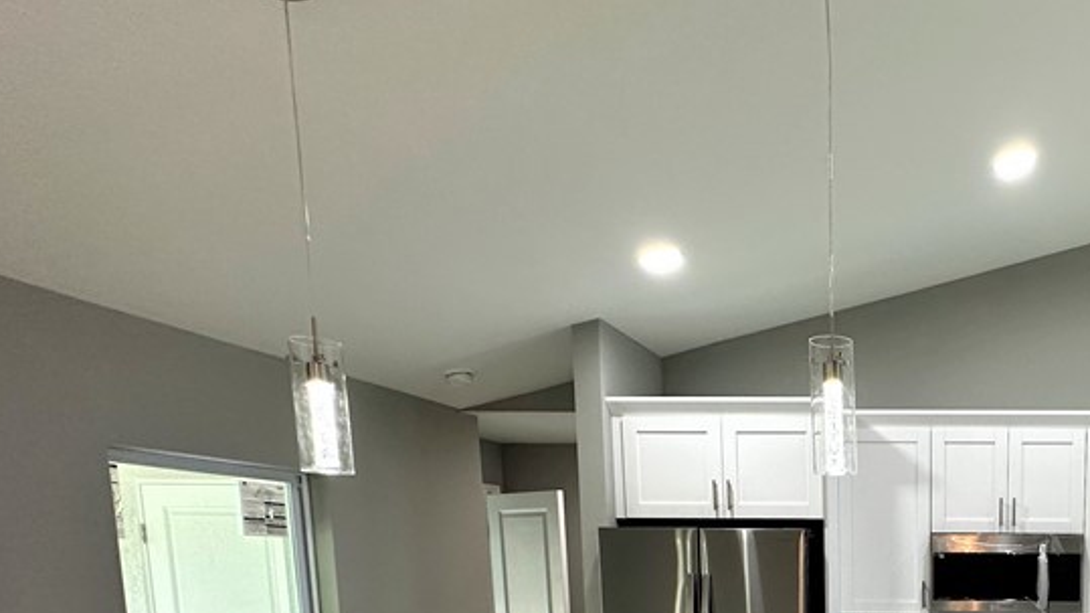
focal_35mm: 29
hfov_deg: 57.3
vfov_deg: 34.6
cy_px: 676
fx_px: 838
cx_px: 971
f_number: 2.2
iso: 200
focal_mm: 2.22
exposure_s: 1/120
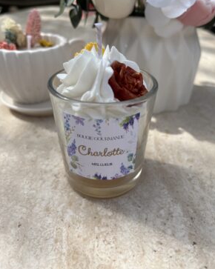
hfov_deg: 51.5
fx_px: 223
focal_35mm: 28
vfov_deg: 62.2
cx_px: 110
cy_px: 126
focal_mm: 5.1
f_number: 1.6
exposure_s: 1/3215
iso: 50
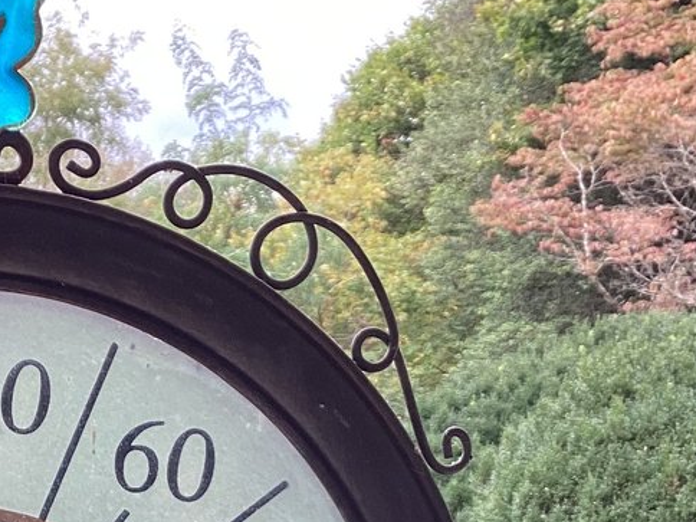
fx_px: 1950
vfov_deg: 14.7
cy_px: 632
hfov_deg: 19.9
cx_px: 73
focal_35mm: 97
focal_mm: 3.3
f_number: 2.4
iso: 32
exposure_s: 1/100
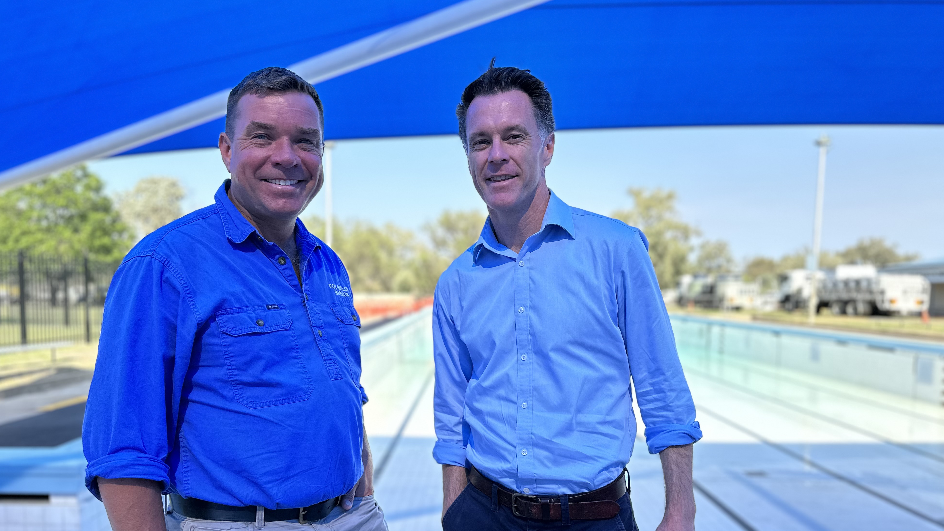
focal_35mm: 27
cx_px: 461
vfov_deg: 42.4
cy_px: 345
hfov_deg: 69.9
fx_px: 676
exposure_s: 1/2203
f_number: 1.78
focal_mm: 6.86
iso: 80
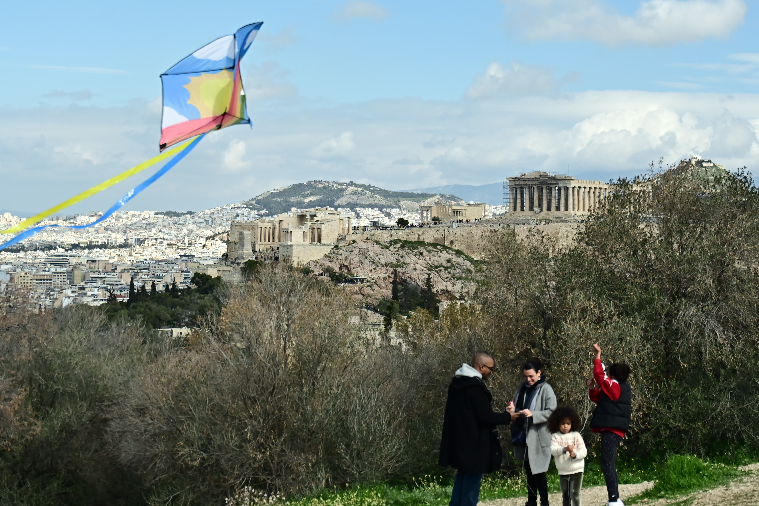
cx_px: 380
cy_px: 253
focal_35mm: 43
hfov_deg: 45.4
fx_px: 907
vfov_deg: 31.2
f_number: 4
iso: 640
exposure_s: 1/6400
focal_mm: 43
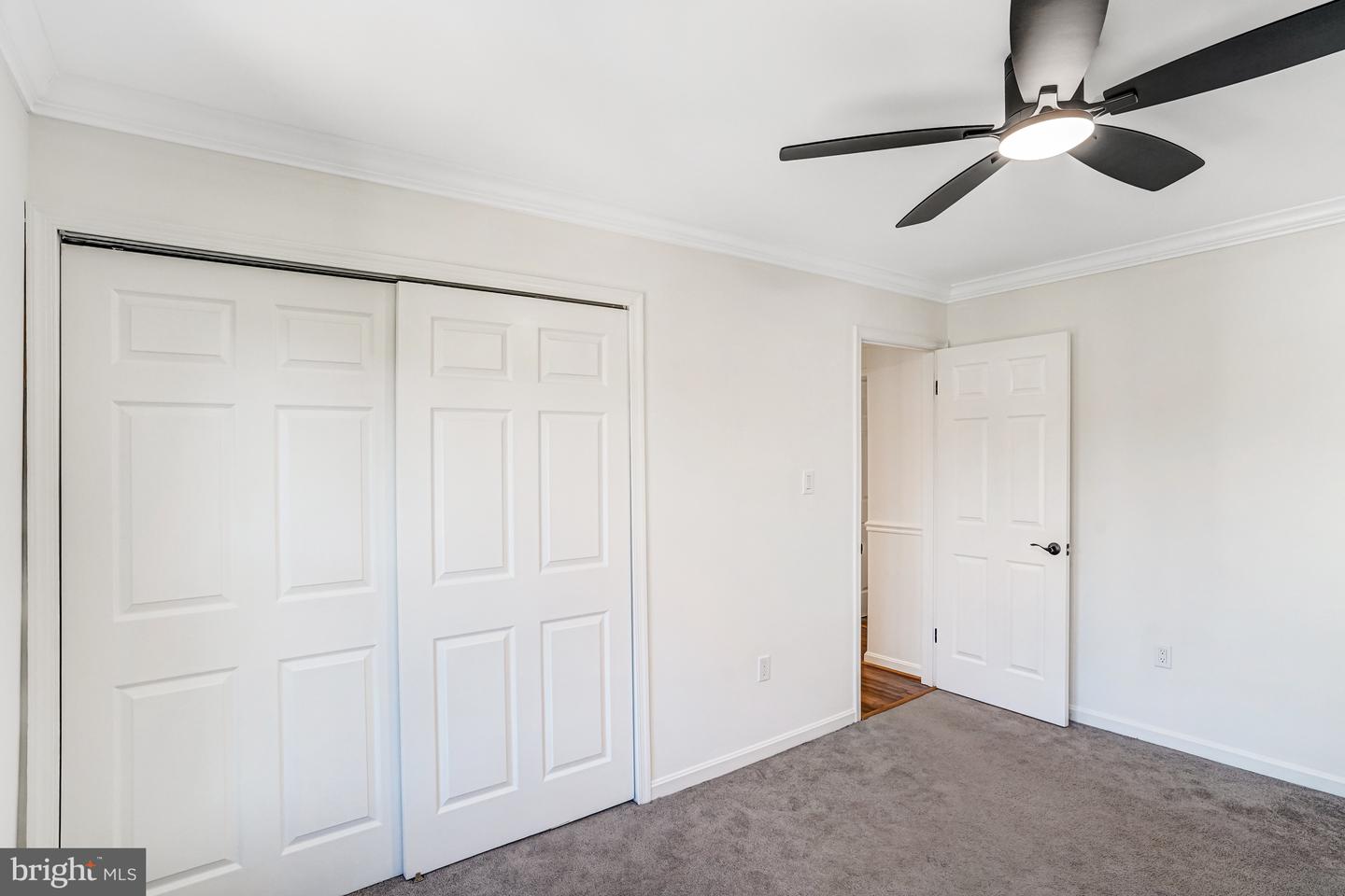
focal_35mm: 17
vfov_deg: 70.4
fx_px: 635
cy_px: 448
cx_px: 672
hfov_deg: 93.3
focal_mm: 17
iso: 1250
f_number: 8
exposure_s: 1/50
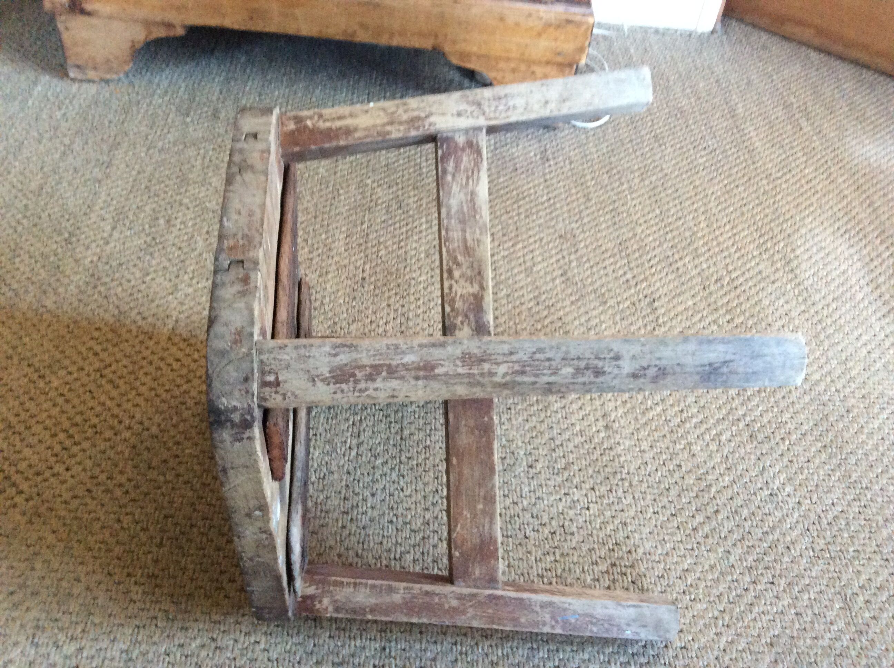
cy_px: 334
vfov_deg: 44.1
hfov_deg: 56.9
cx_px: 447
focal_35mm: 32
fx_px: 825
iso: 250
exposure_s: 1/17
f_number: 2.4
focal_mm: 3.3
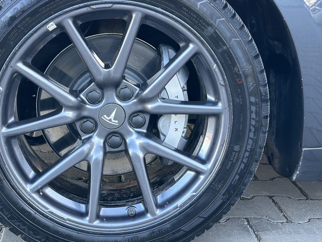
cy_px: 102
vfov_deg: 23.3
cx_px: 114
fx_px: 586
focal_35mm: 63
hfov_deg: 30.5
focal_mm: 6.86
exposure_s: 1/114
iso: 125
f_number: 1.78
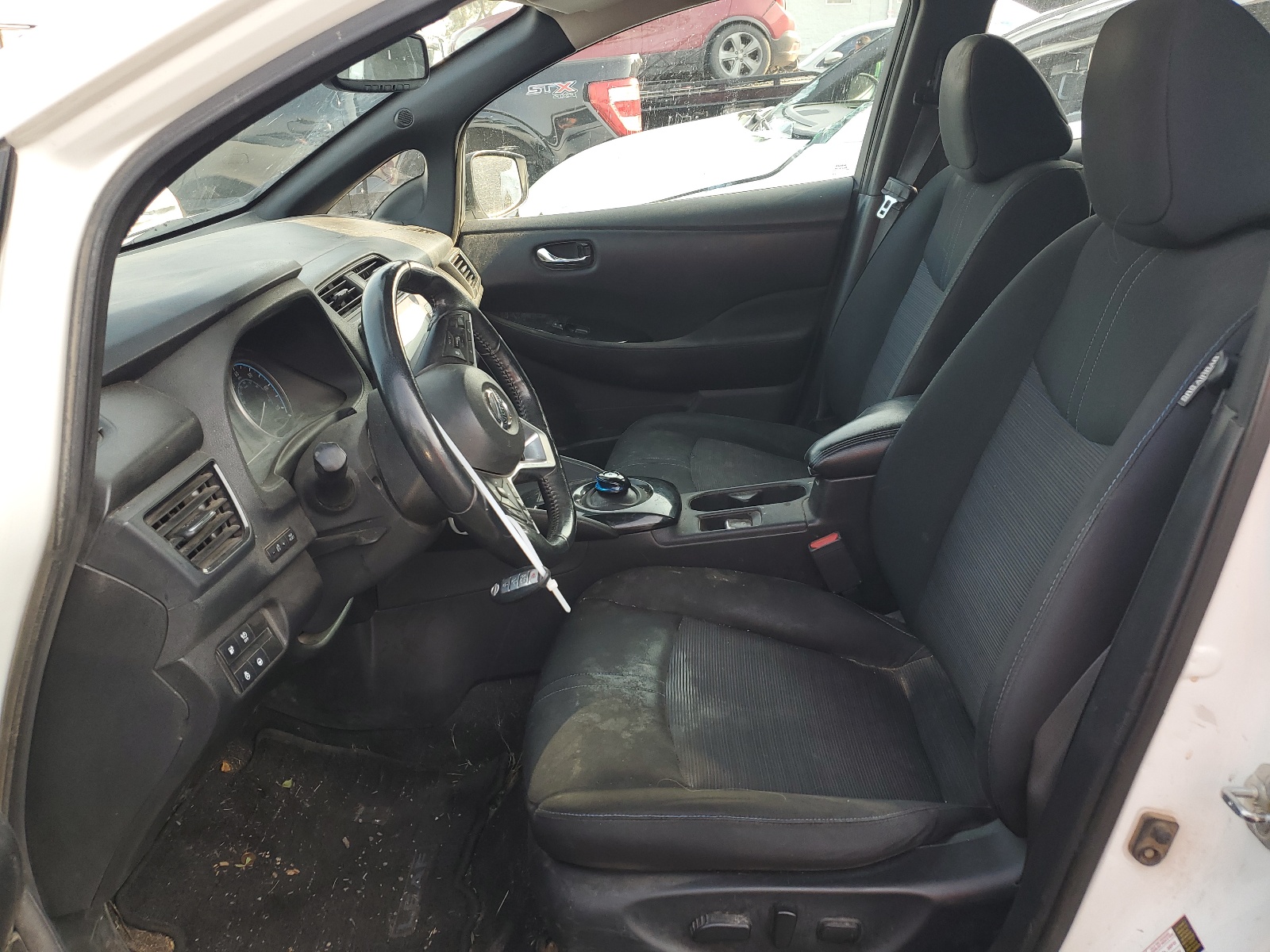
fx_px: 954
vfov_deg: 53.1
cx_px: 635
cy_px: 476
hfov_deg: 67.3
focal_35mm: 26
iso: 50
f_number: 1.5
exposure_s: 1/217
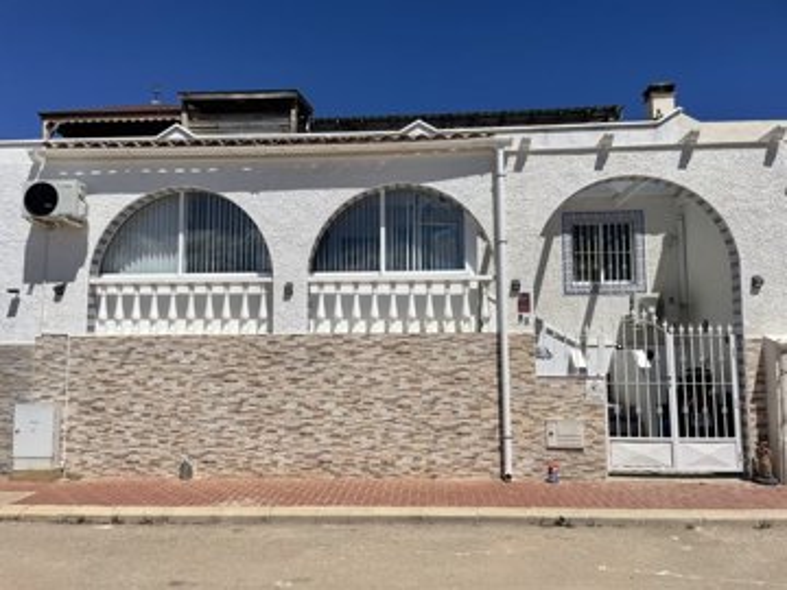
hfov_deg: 67.3
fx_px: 591
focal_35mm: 26
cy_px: 295
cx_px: 394
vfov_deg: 53.1
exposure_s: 1/9804
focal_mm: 4.2
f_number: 1.6
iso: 32
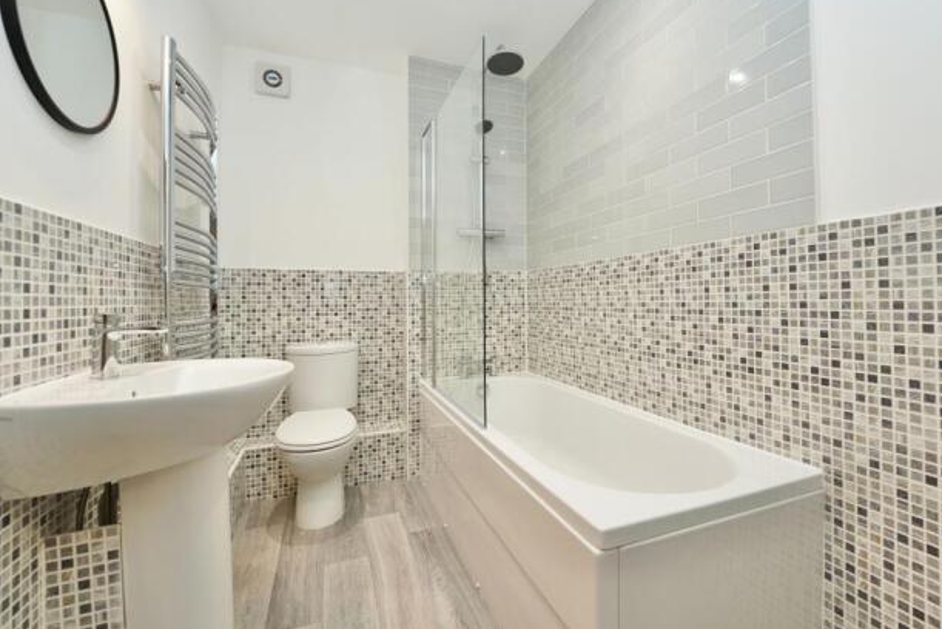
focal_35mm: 15
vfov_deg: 77.3
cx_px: 493
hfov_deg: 100.3
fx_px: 393
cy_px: 294
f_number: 4
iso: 800
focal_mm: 14
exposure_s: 1/160
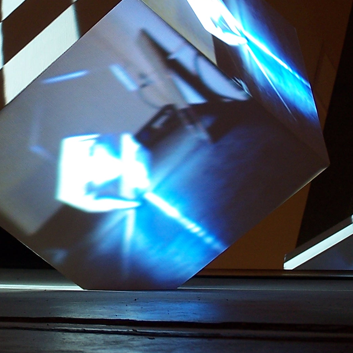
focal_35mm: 147
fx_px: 1696
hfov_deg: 11.9
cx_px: 141
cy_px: 76
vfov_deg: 11.8
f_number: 3.2
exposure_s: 1/8
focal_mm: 12.4
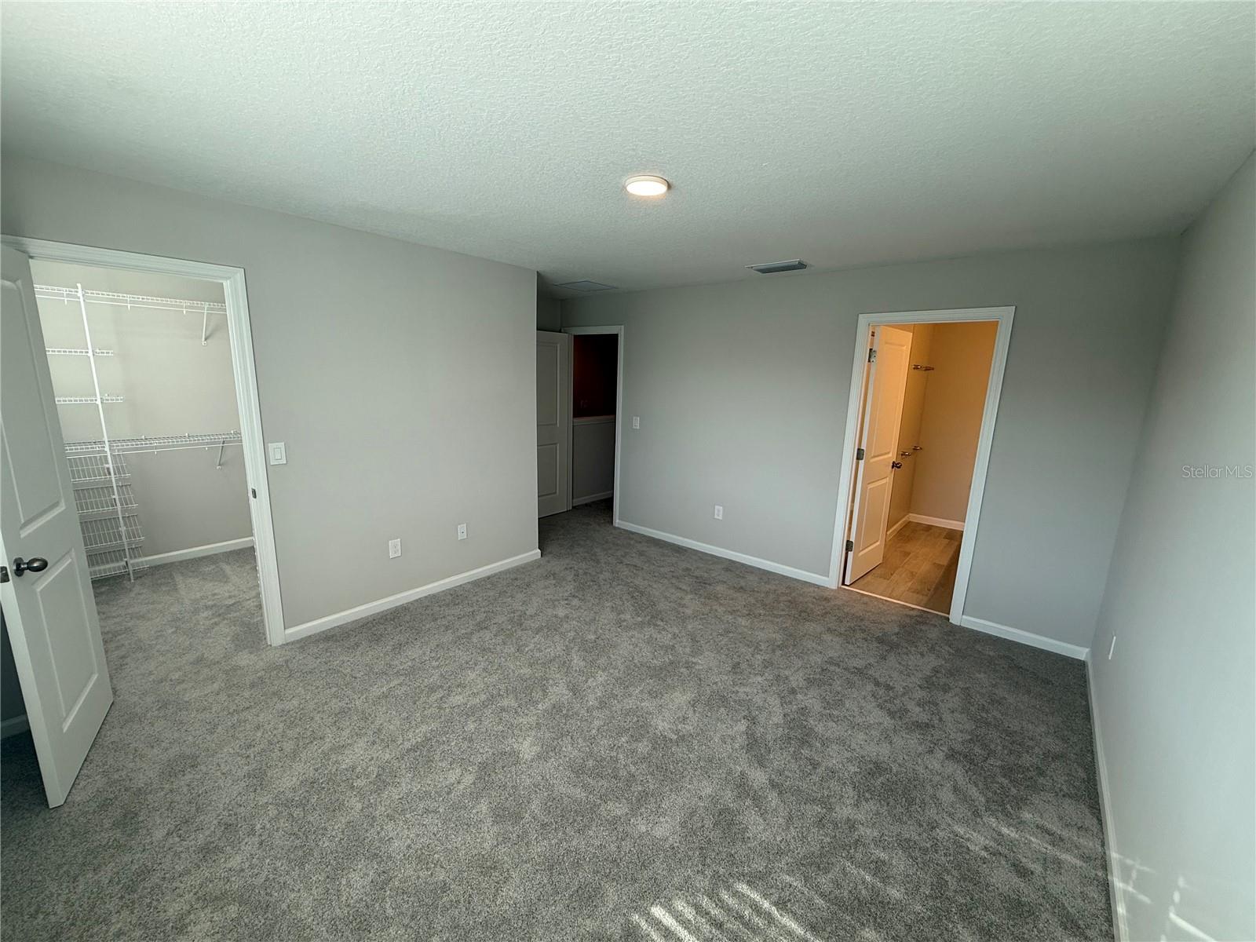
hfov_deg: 102.1
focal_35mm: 14
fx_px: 508
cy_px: 471
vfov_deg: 85.7
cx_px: 628
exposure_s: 1/120
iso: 80
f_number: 2.2
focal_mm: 2.22
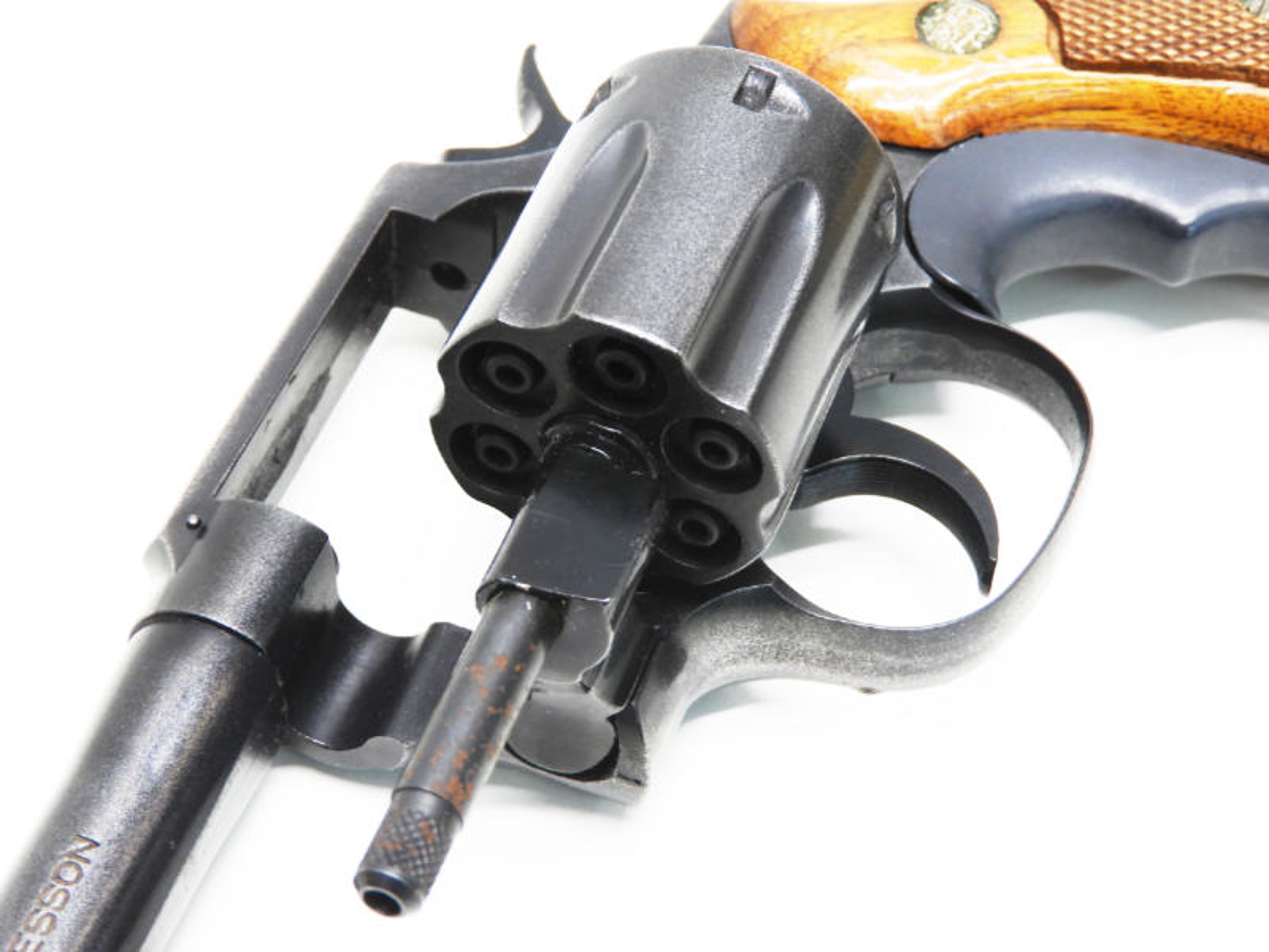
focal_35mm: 70
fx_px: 2566
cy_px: 476
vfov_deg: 21.0
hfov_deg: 27.8
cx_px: 634
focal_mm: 12.5
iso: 100
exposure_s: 1/15
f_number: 4.5
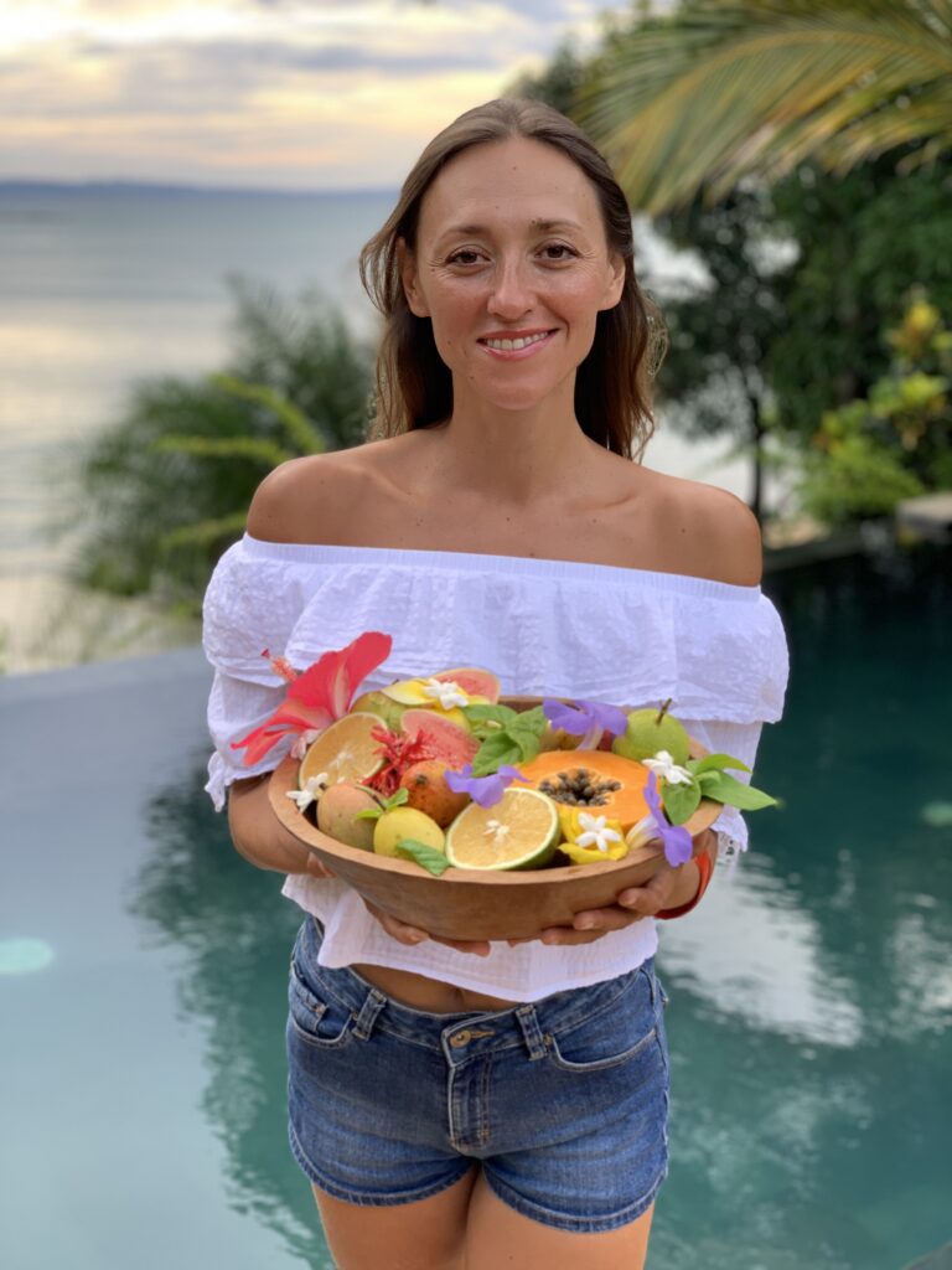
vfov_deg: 36.8
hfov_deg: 28.0
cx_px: 476
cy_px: 635
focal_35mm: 52
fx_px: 1907
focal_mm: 6
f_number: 2.4
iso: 20
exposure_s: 1/122
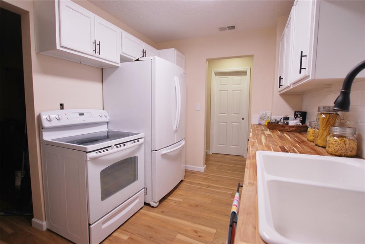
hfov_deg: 92.4
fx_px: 175
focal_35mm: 17
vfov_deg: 69.8
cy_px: 122
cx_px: 182
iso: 200
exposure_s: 1/60
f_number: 4
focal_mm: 11.5
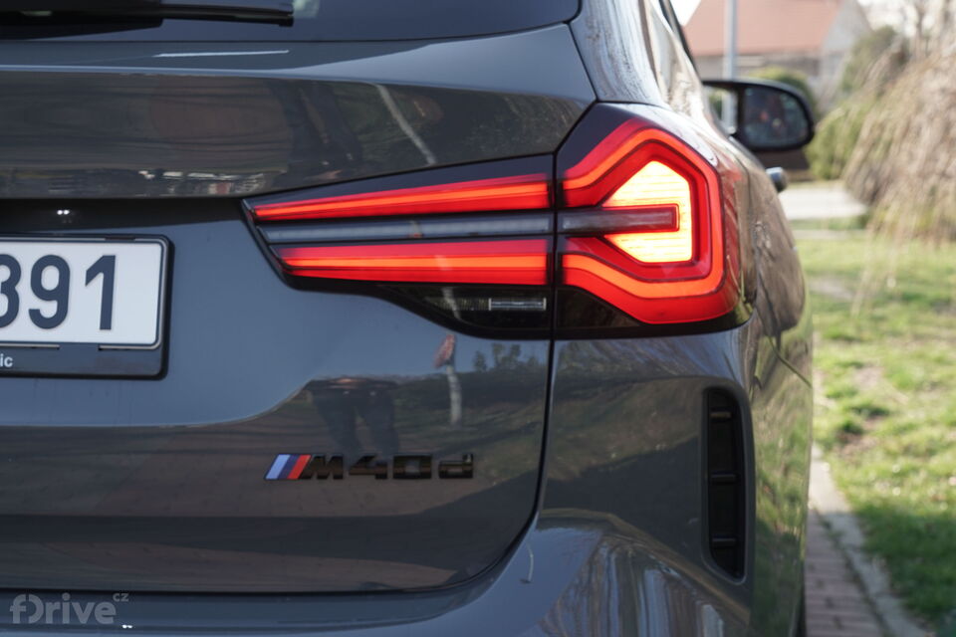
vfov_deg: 19.5
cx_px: 478
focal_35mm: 70
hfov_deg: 28.8
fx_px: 1859
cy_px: 318
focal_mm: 70
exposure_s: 1/200
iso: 640
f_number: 8
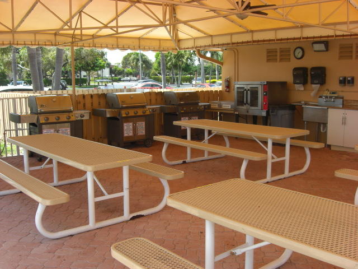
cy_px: 134
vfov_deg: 37.7
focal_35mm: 38
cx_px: 179
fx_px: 393
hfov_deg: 49.0
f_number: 4
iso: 80
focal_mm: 7.9
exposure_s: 1/250
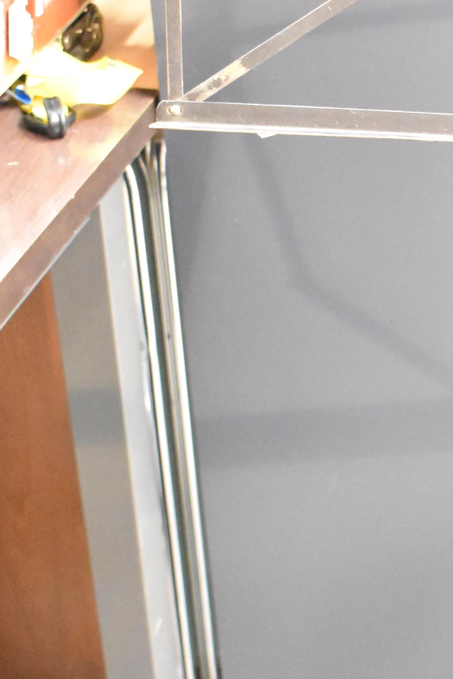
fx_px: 1739
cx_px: 501
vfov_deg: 22.0
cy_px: 454
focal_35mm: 92
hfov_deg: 14.5
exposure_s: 1/40
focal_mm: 27
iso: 11400
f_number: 4
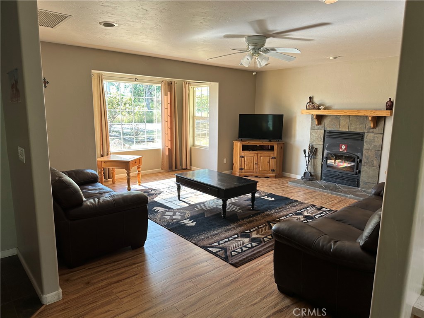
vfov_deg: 56.8
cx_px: 212
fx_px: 294
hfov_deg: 71.6
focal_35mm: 24
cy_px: 159
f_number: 1.78
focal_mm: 6.86
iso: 100
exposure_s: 1/121
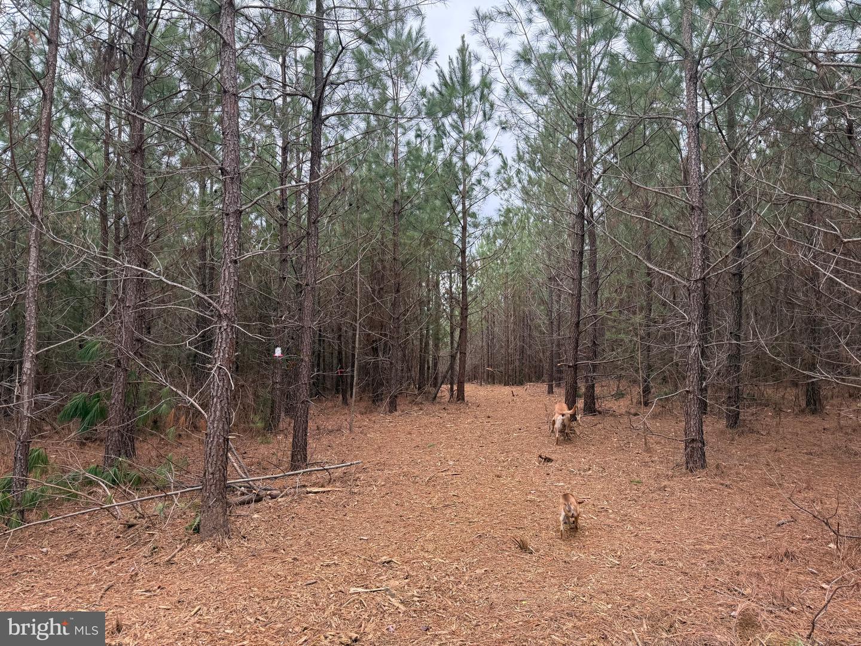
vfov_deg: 56.8
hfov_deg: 71.6
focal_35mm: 24
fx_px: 597
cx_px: 430
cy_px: 323
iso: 100
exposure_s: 1/387
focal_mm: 6.76
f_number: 1.78
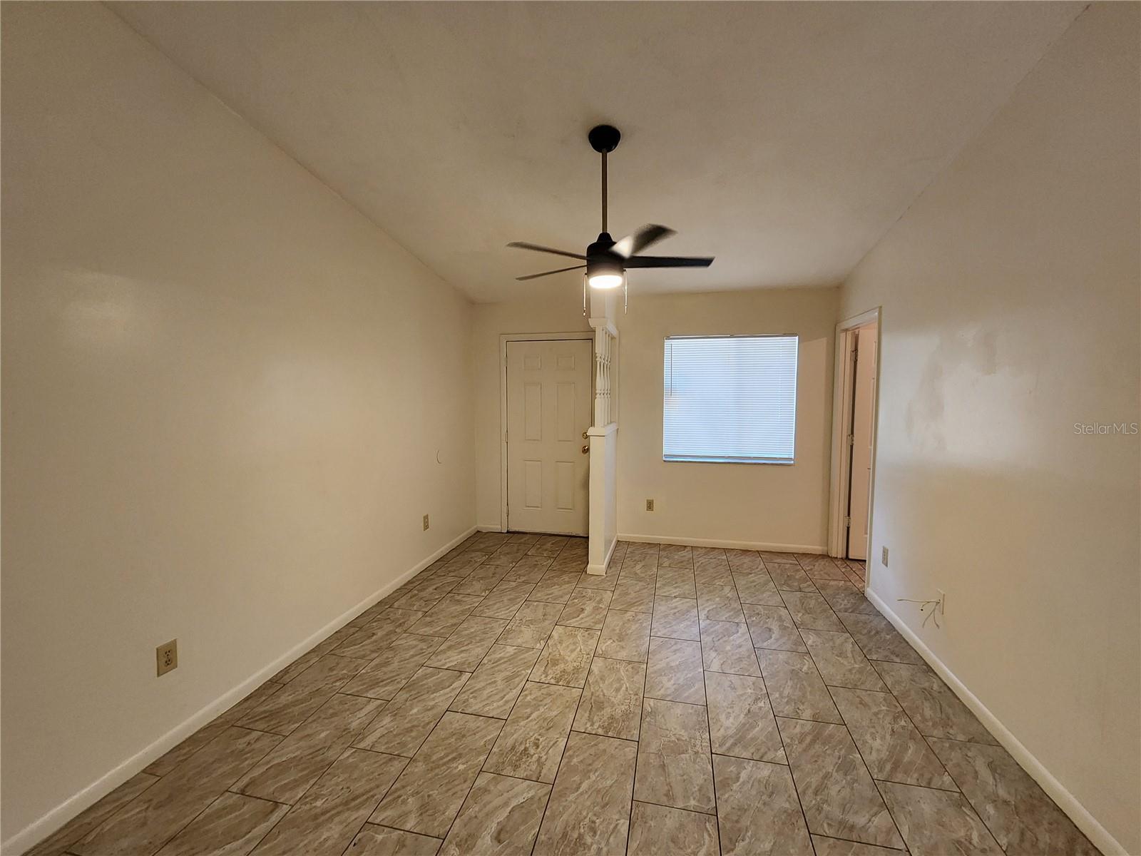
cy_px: 428
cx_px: 570
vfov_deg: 89.9
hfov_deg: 106.2
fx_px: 429
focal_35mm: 13
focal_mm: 2.2
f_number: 2.2
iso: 320
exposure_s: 1/60
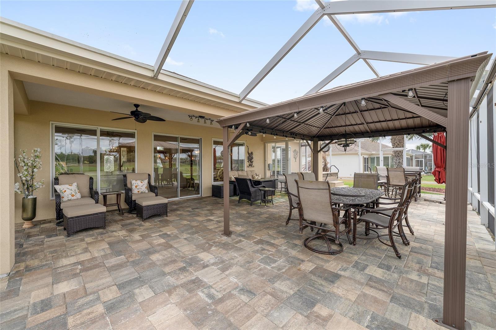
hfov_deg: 104.3
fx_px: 193
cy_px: 165
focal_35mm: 14
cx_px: 248
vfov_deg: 81.2
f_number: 8
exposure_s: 1/125
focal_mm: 14
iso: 200
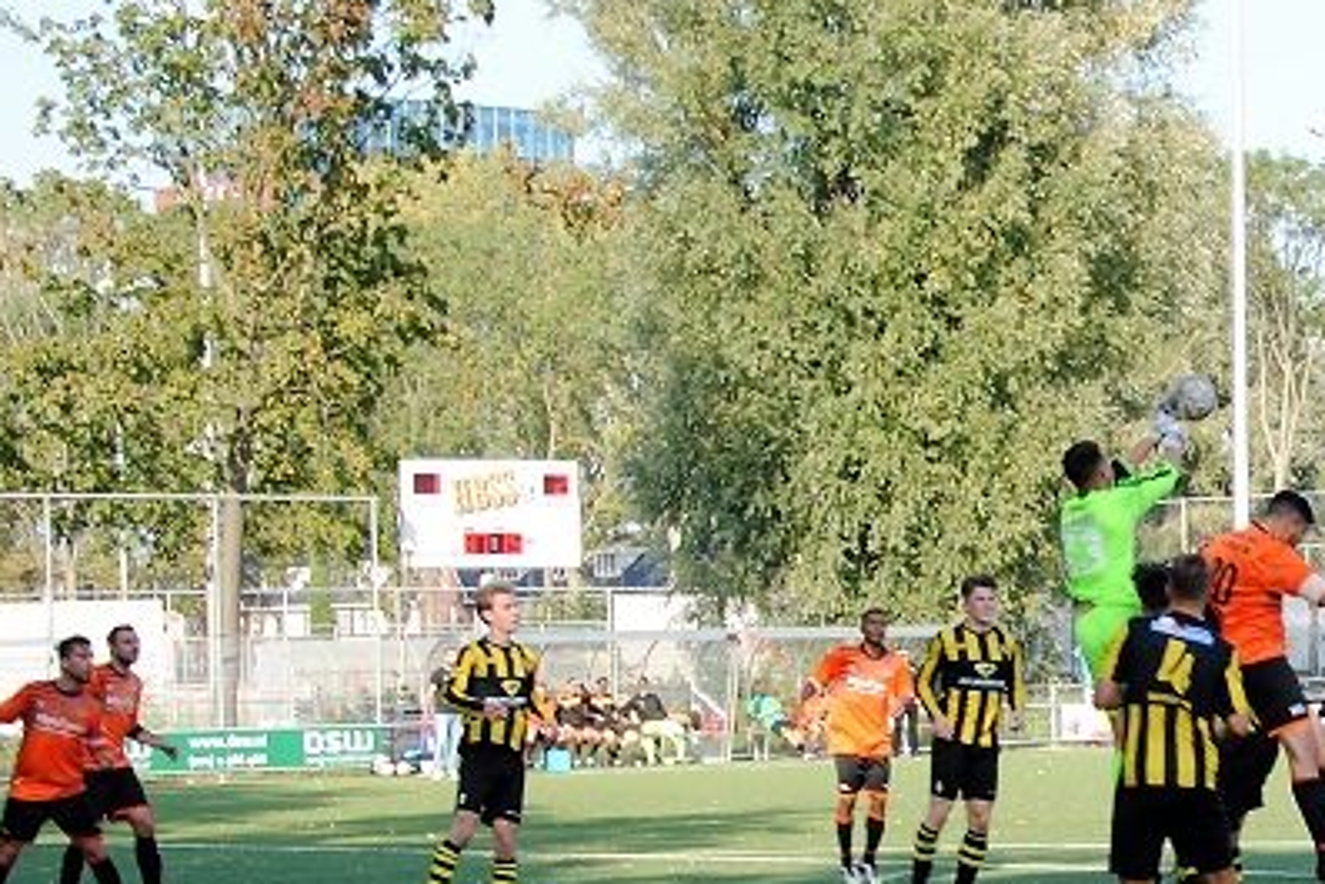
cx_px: 491
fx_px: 2172
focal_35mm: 59
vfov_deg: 22.9
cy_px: 562
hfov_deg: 33.7
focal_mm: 26
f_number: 6.3
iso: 100
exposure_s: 1/200
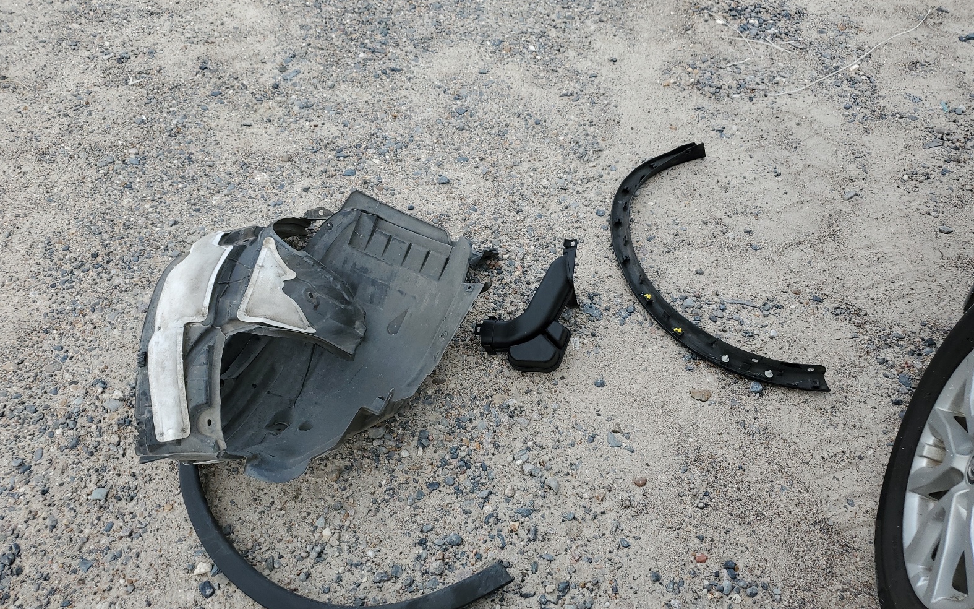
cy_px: 347
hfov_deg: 66.5
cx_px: 481
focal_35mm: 28
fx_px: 743
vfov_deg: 44.4
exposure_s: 1/1429
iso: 50
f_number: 1.5
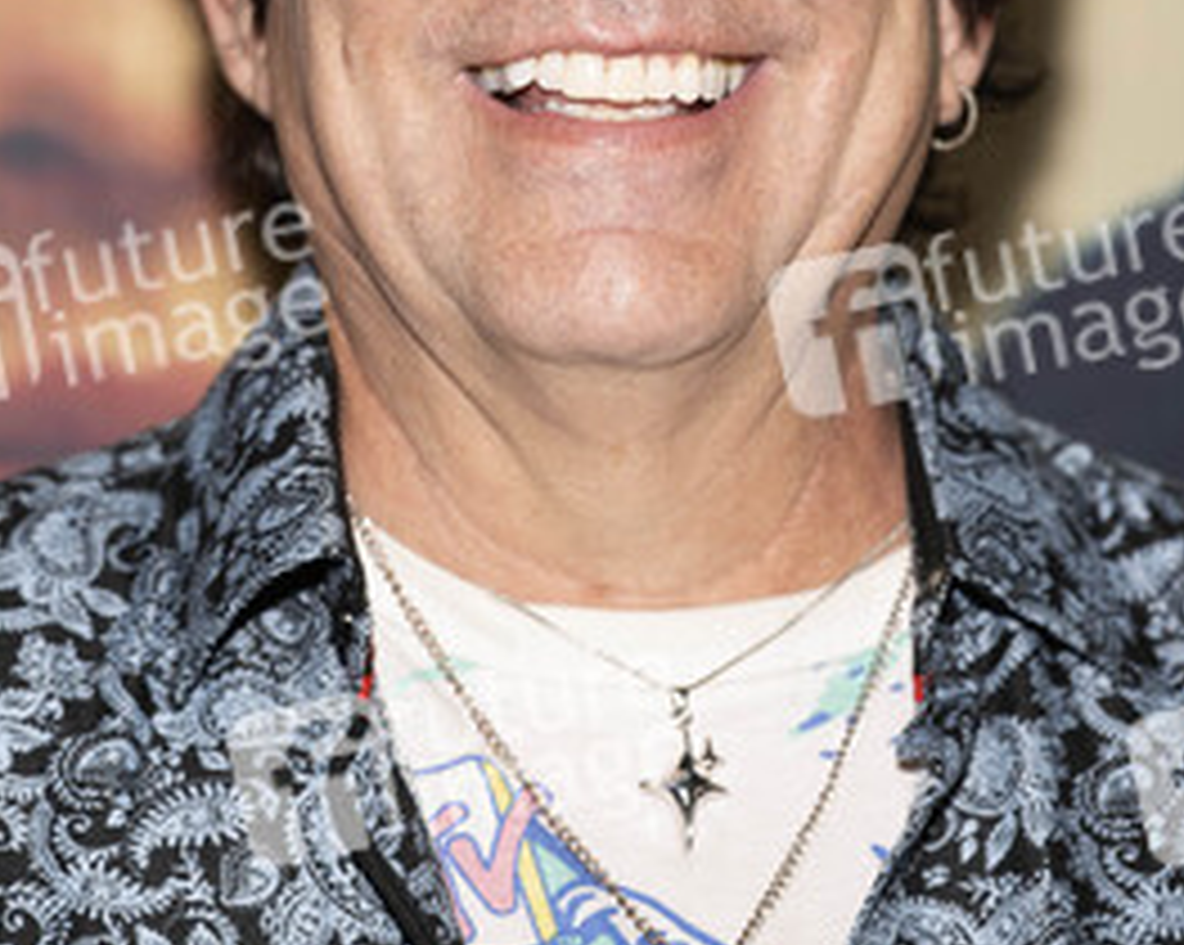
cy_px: 86
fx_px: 7493
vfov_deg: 7.2
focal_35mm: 214
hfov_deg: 9.0
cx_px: 590
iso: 800
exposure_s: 1/200
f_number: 4.5
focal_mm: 150
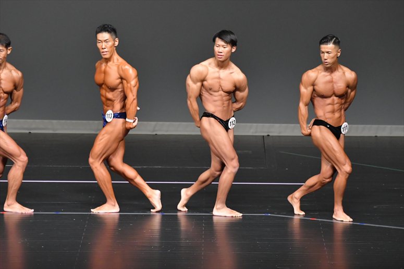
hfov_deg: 6.9
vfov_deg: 4.6
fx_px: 3365
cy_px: 134
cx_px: 202
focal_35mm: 300
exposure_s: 1/400
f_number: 5.6
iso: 5000
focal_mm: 200
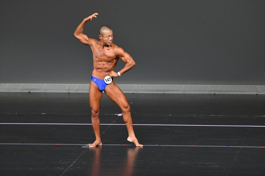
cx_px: 132
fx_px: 2207
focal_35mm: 300
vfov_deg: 4.6
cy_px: 88
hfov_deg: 6.9
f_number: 5.6
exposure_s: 1/400
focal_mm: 200
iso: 4000
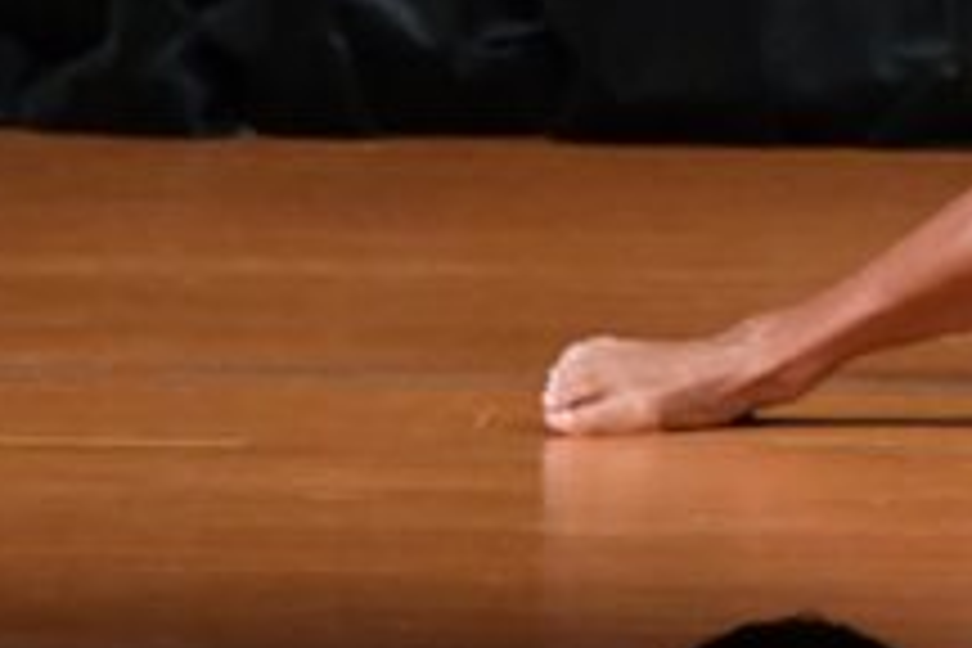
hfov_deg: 1.8
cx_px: 1640
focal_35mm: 1132
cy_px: -392
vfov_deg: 1.2
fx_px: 30562
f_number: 5.6
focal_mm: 210
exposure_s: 1/400
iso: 5000
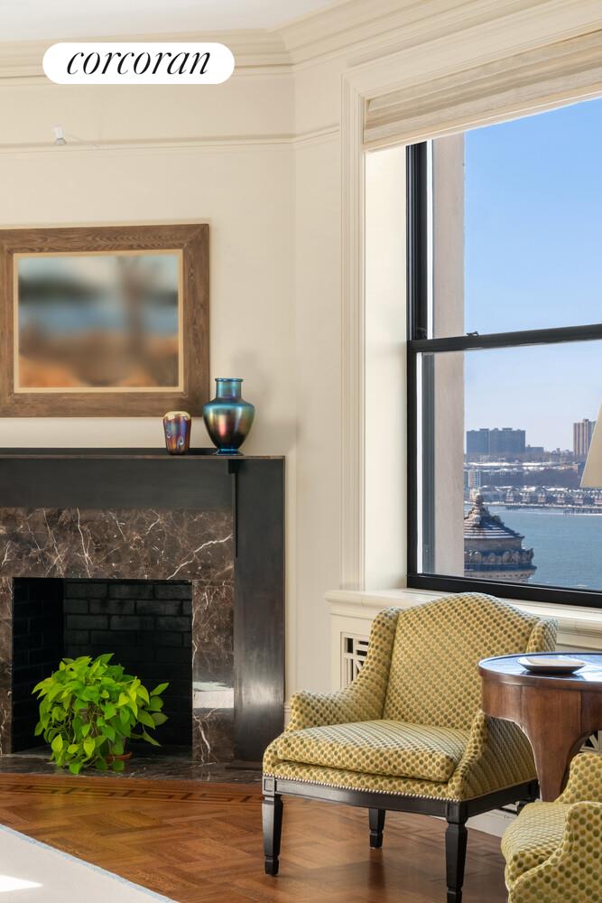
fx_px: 1755
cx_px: 301
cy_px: 452
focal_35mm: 70
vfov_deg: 28.8
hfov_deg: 19.5
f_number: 22
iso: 640
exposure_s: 1/8
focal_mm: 70
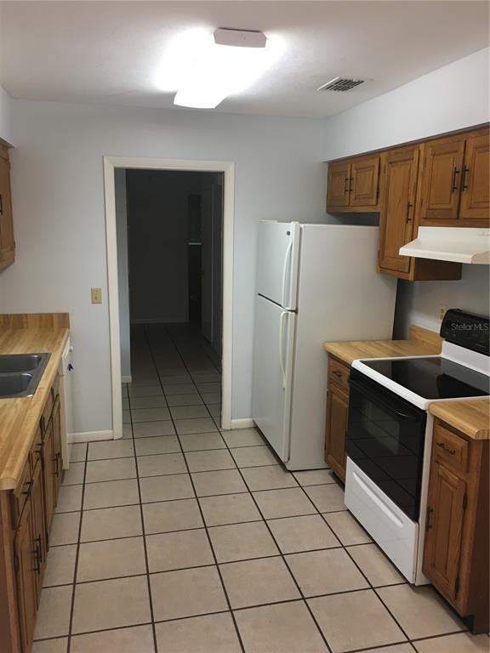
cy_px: 326
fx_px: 547
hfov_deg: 48.2
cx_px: 245
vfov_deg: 61.7
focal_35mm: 29
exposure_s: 1/30
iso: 64
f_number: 2.2
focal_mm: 4.15
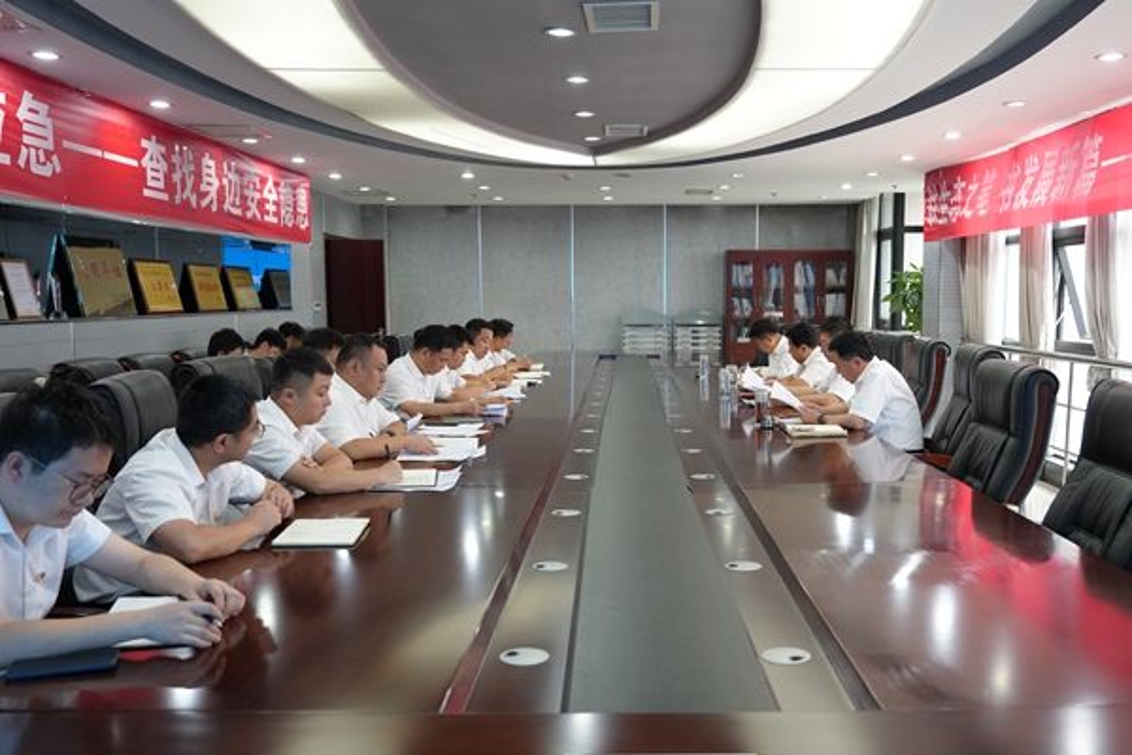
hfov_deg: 61.9
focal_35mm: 30
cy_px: 378
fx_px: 943
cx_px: 566
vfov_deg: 43.6
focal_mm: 30
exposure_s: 1/160
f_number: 4
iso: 2500
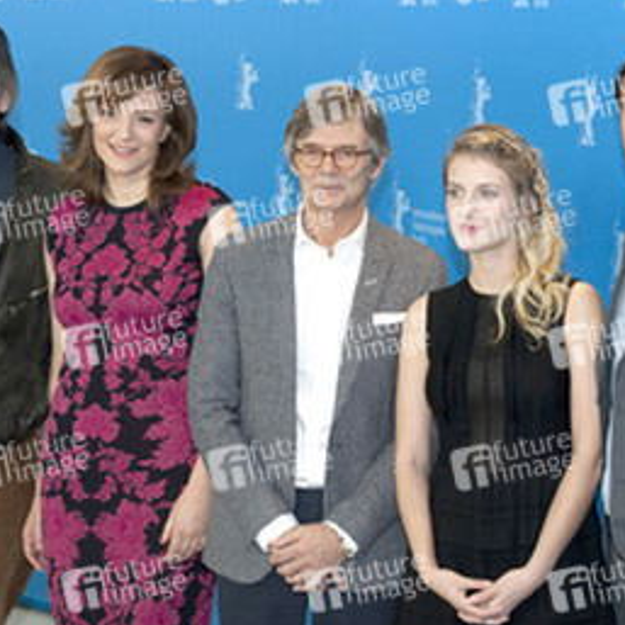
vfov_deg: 16.7
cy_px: 280
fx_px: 2124
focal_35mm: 104
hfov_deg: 16.7
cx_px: 302
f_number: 5
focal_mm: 70
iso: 1000
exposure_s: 1/200
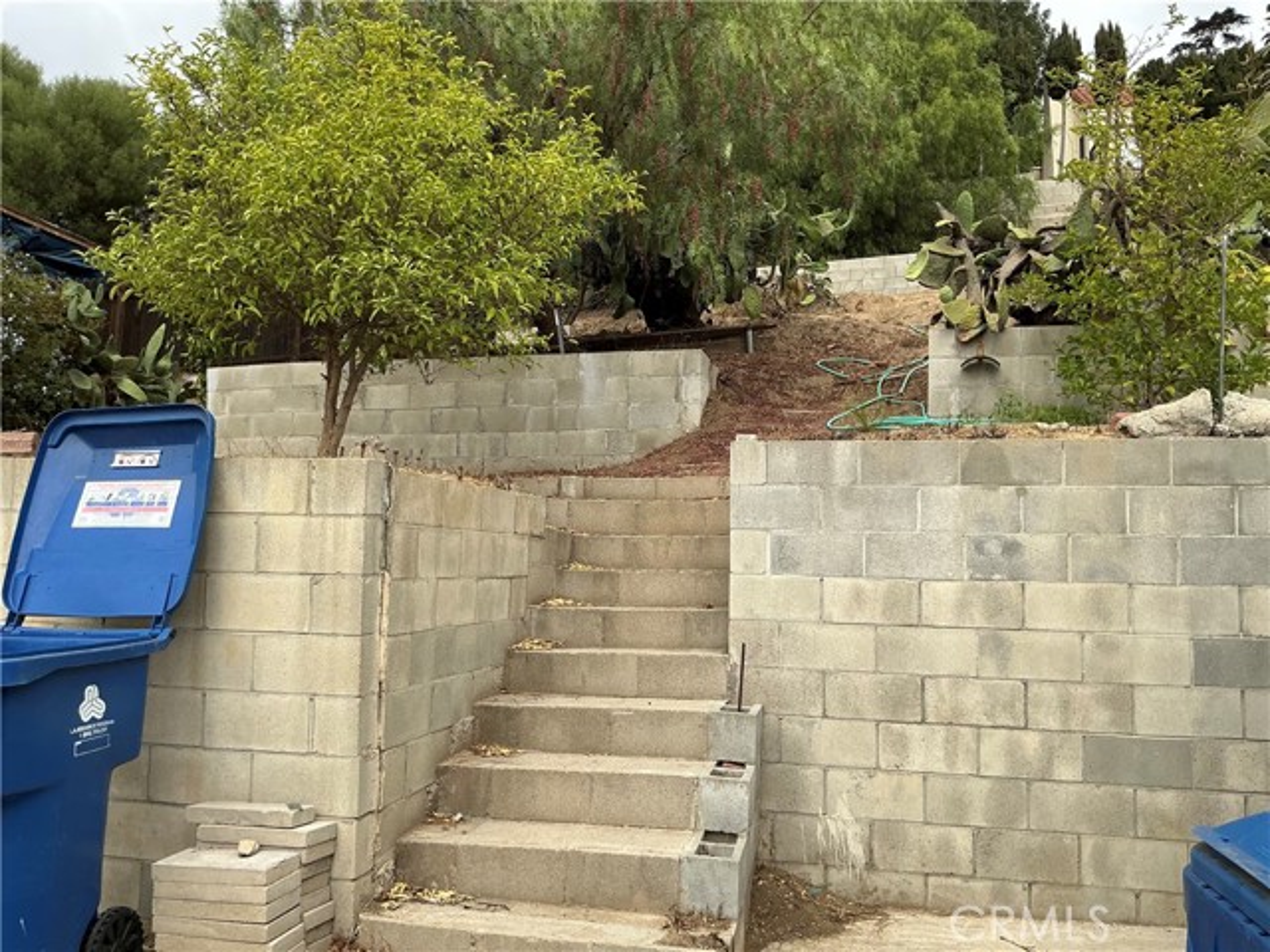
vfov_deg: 49.7
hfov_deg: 63.4
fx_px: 1027
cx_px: 635
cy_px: 476
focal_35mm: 28
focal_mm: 3
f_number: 1.8
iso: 25
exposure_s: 1/1279
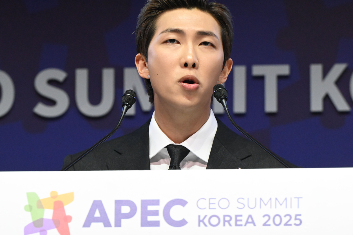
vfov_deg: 3.0
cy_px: 111
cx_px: 175
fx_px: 4500
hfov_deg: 4.5
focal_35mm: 459
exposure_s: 1/160
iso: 6400
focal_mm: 400
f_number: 11
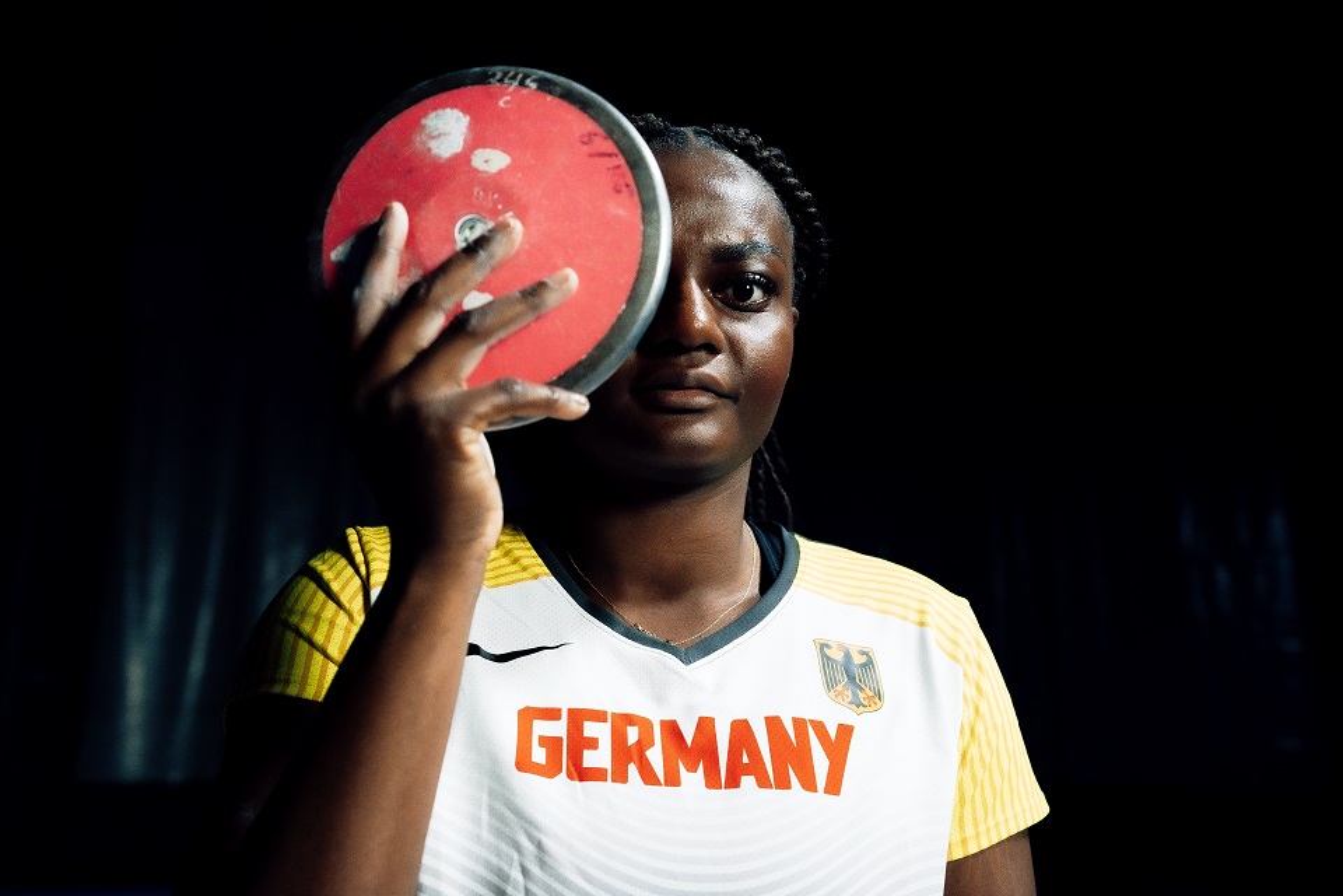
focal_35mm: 33
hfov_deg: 57.2
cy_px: 448
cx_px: 672
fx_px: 1231
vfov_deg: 40.0
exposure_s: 1/125
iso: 2500
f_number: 3.5
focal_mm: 33
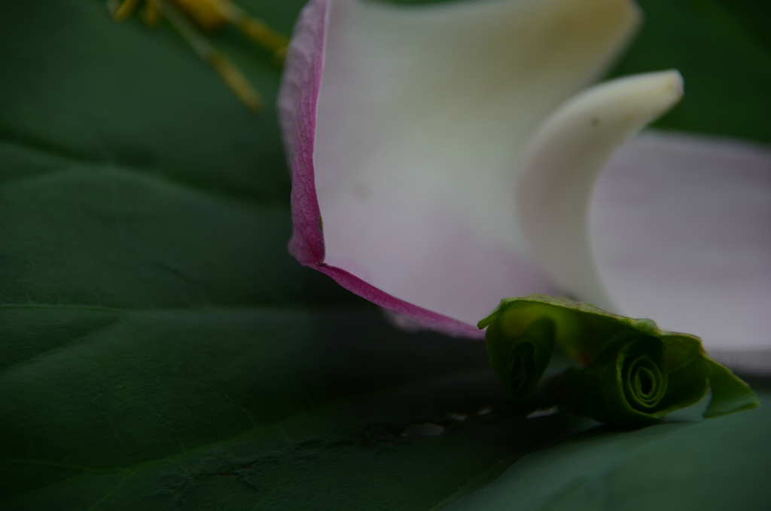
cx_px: 386
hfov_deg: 6.9
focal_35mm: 300
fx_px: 6411
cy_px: 256
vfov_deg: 4.6
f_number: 5.6
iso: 100
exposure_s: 1/400
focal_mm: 200
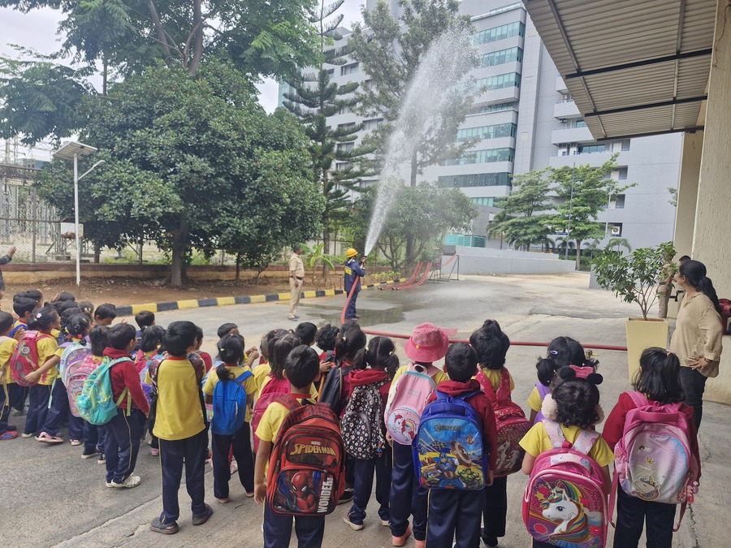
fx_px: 486
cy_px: 274
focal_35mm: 23
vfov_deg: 58.9
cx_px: 366
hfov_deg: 73.9
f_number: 1.8
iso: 50
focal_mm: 5.54
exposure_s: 1/421
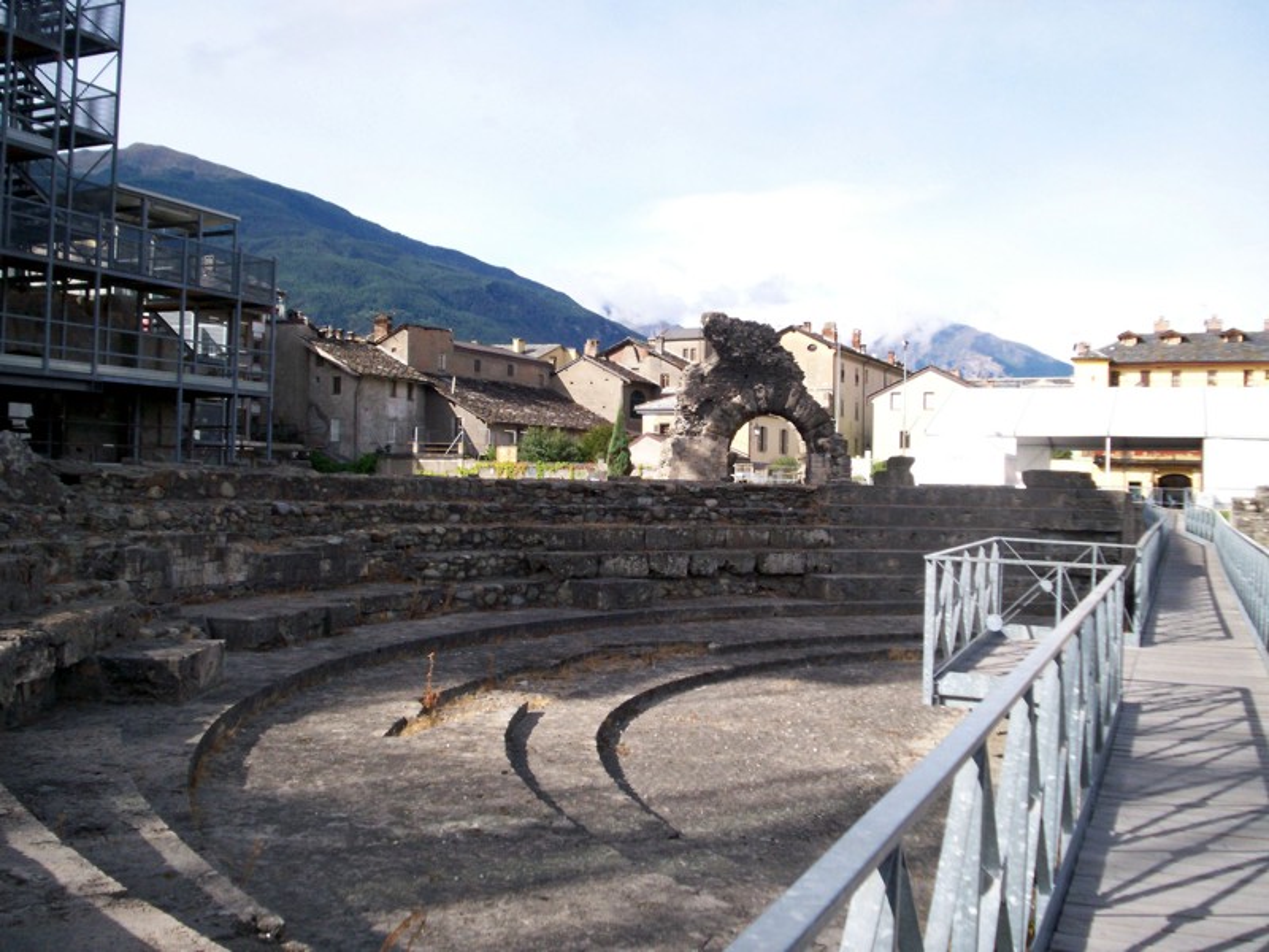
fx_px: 1320
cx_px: 634
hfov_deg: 51.4
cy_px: 476
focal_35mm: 36
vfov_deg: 39.7
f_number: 4.5
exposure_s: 1/375
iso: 100
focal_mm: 5.9
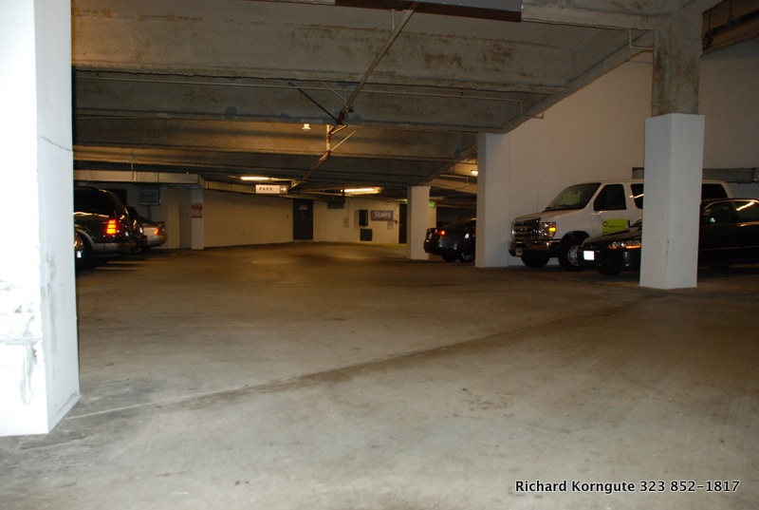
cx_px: 380
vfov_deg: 48.1
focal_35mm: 27
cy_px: 255
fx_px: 570
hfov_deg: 67.3
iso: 800
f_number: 5
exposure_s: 1/60
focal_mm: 18
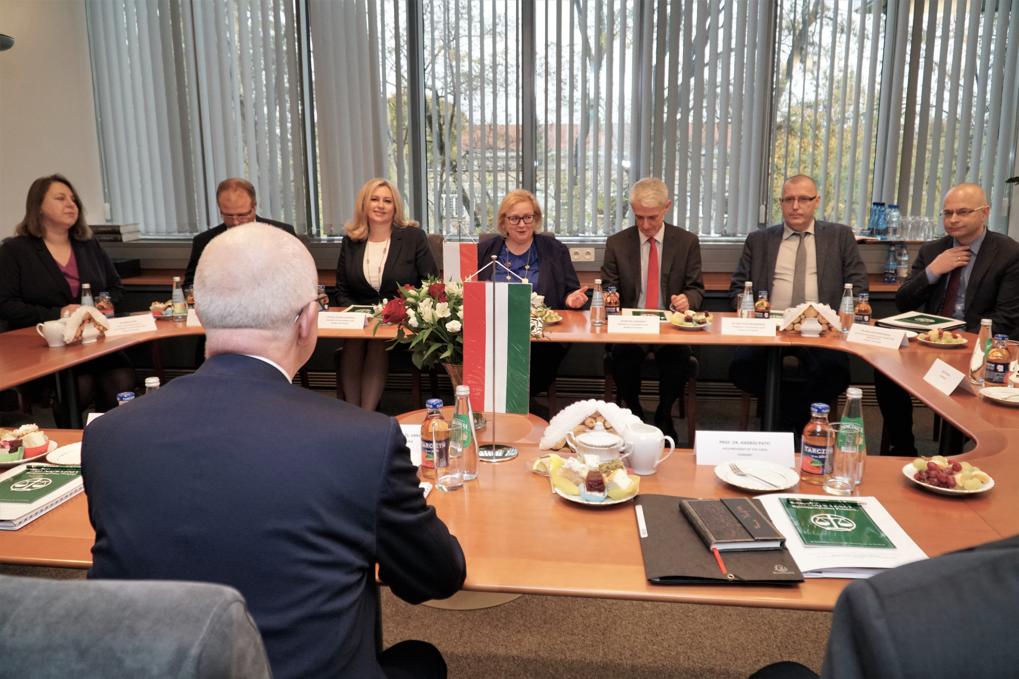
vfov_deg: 47.9
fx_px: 764
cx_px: 510
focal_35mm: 27
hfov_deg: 67.4
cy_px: 340
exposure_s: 1/160
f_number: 4
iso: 2000
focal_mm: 18
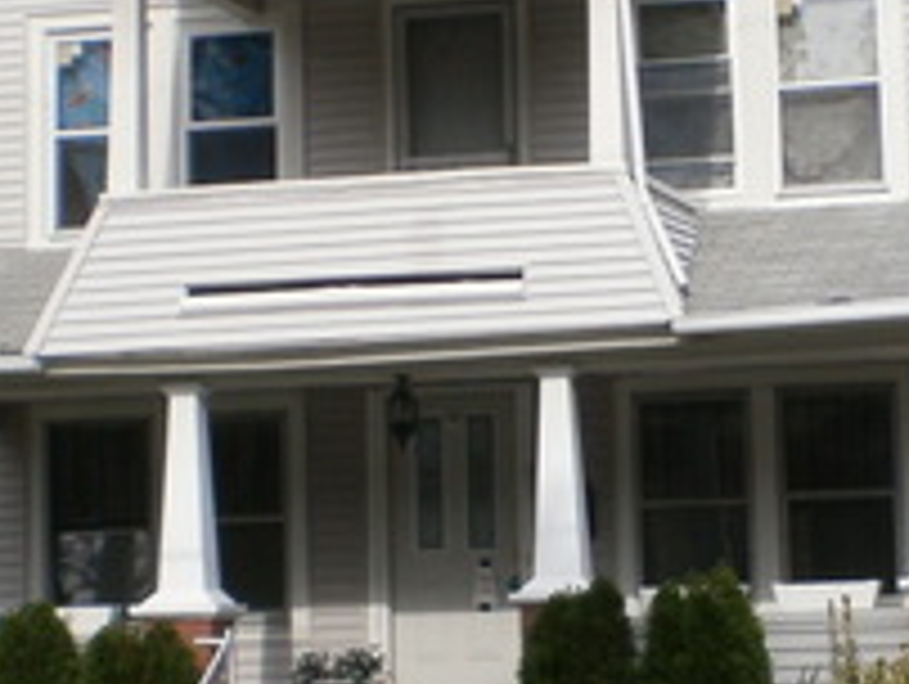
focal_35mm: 114
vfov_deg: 13.0
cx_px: 608
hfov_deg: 17.2
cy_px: 243
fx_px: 2997
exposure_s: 1/1250
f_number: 4.6
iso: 100
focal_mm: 6.3
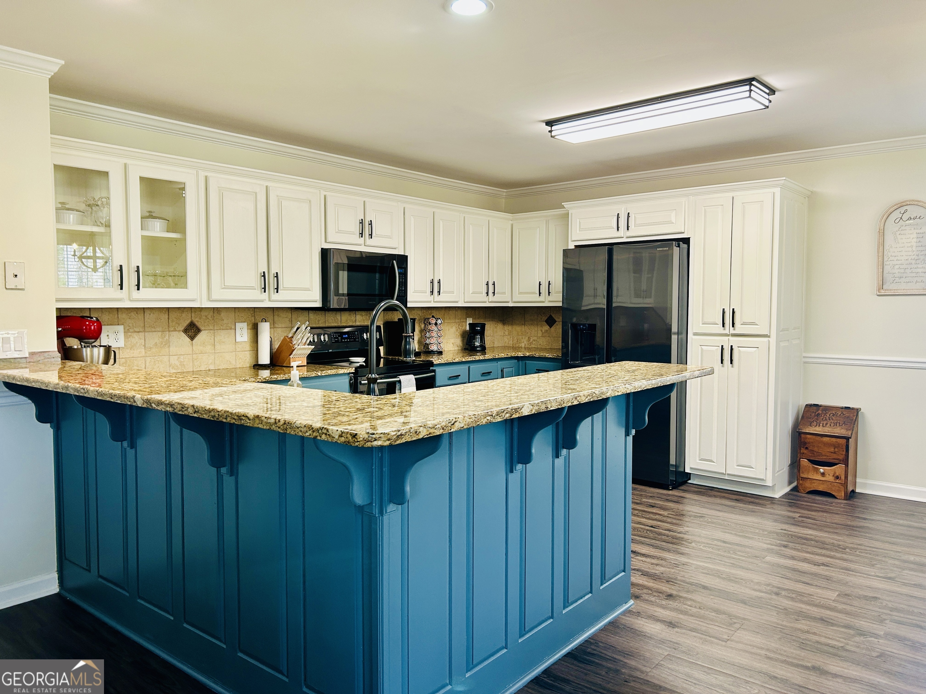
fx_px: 696
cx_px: 463
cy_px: 347
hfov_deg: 67.3
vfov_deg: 53.1
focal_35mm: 26
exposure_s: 1/60
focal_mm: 5.7
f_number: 1.5
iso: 80
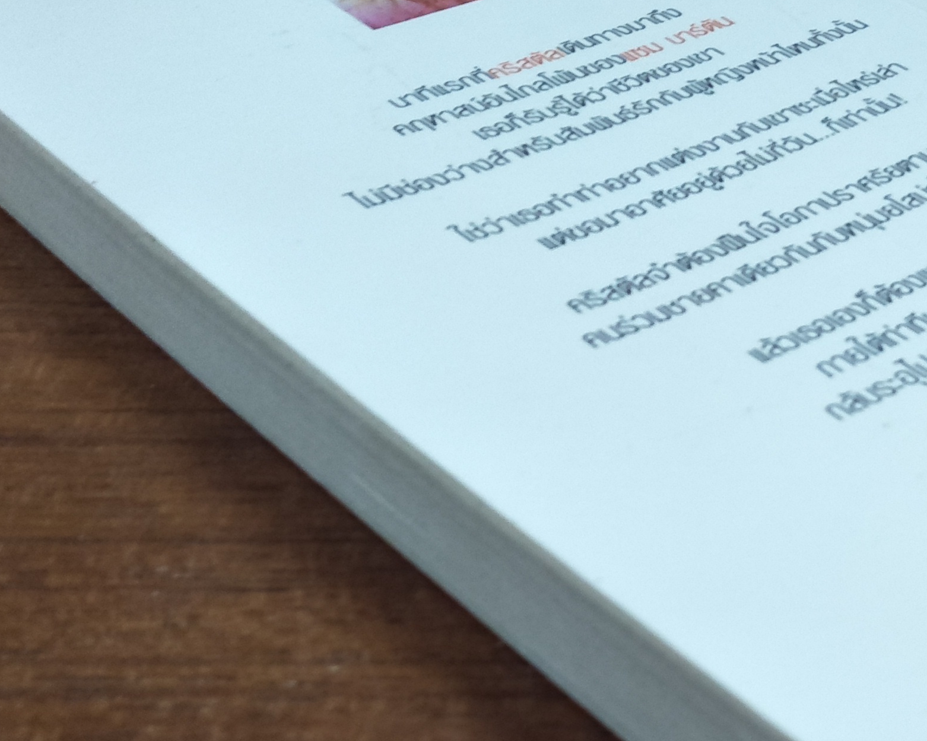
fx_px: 1426
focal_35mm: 52
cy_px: 499
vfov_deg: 28.9
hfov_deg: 34.8
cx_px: 757
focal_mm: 3.46
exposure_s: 1/33
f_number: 2.2
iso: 197
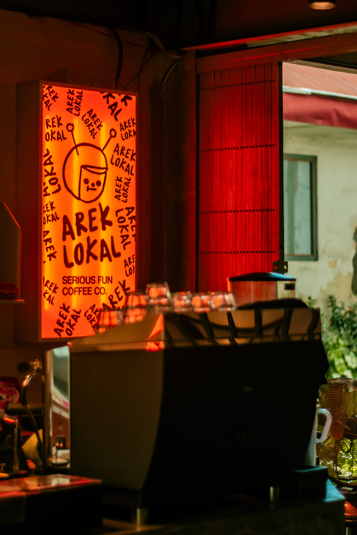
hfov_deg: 14.5
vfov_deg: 21.6
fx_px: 1398
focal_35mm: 94
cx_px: 145
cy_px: 202
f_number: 1.8
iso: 100
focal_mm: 50
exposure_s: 1/100
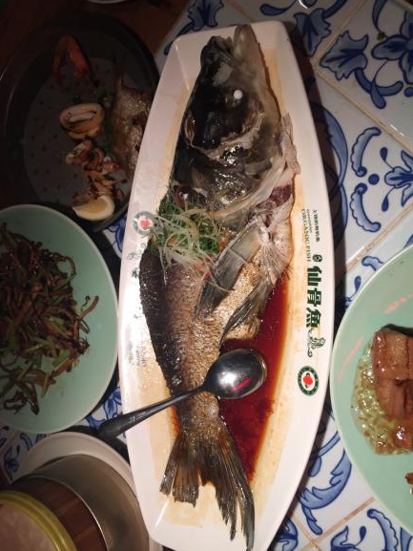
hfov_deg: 46.8
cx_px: 212
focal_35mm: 30
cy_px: 274
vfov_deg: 60.0
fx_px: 477
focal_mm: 4.15
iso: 32
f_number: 2.2
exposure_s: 1/33
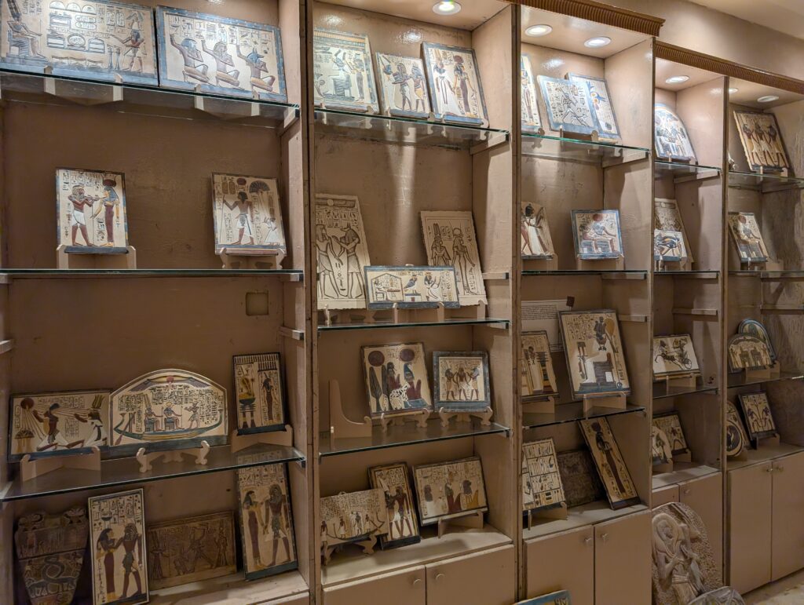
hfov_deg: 71.5
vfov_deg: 56.9
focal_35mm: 24
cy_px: 302
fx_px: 558
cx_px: 402
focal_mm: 6.9
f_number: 1.68
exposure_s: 1/301
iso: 22
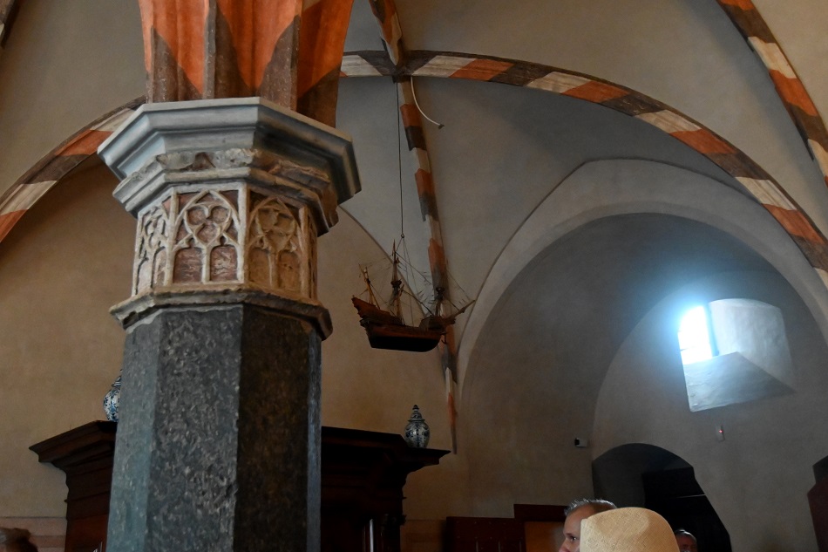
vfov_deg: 40.0
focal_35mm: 33
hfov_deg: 57.2
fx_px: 759
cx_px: 414
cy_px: 276
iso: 8000
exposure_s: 1/60
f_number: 4
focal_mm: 22
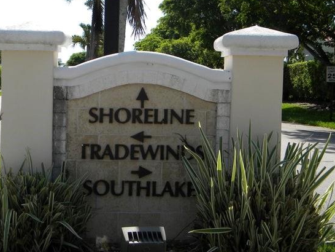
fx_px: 620
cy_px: 100
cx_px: 138
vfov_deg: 22.9
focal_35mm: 64
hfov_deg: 30.2
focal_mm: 7.3
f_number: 3.8
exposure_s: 1/602
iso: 80
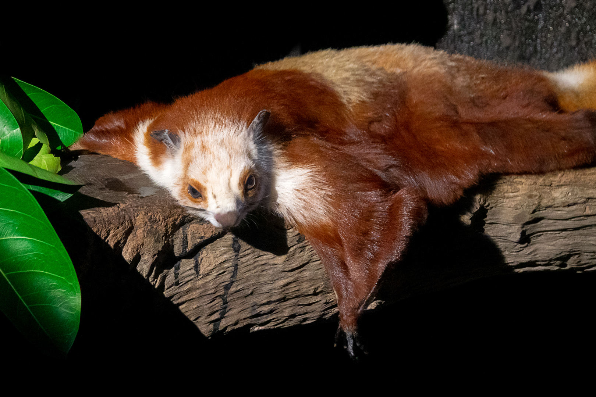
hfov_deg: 8.3
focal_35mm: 247
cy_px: 198
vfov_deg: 5.6
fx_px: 4089
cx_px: 298
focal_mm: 90.45
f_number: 4
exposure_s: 1/5
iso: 3200
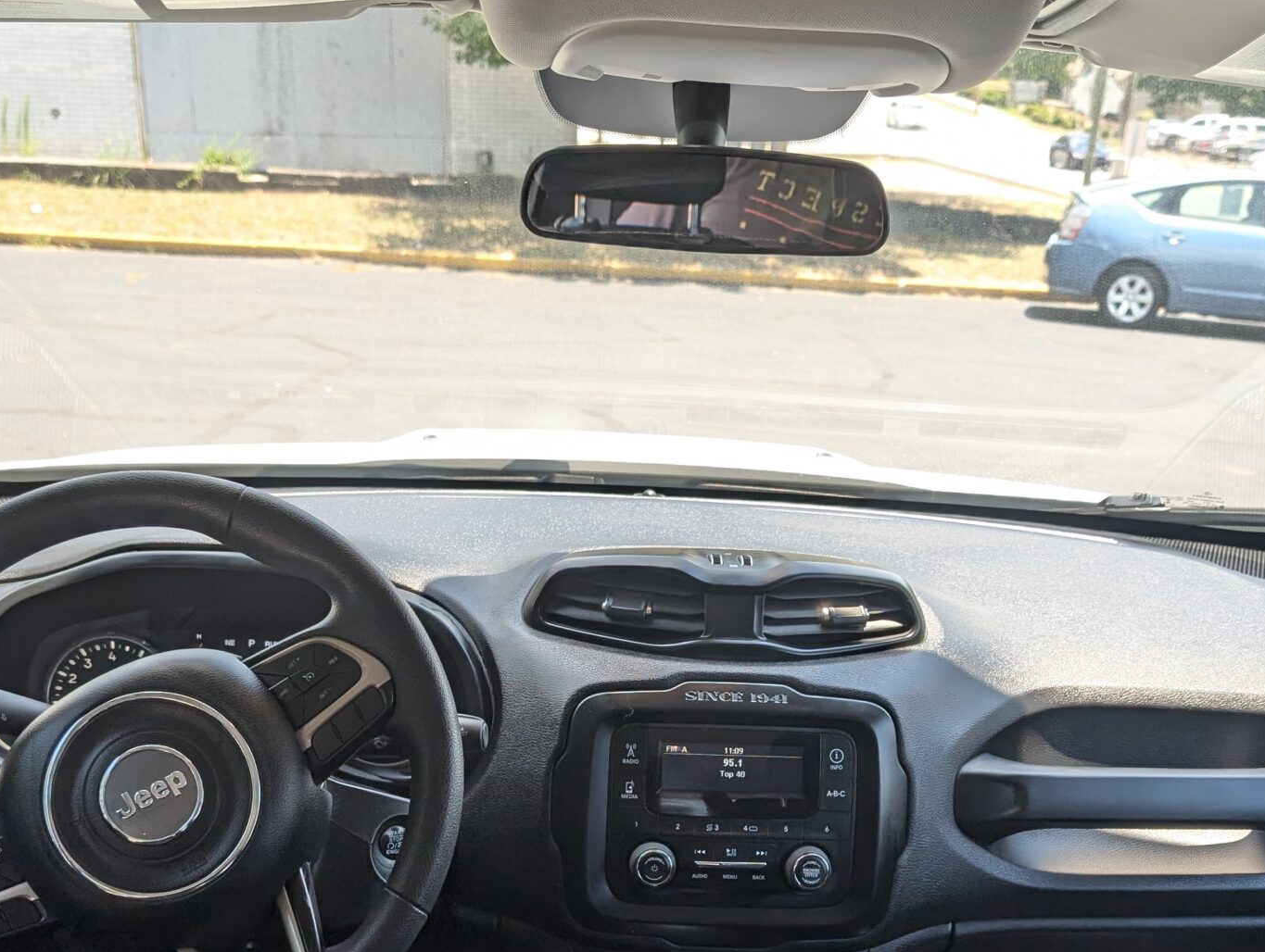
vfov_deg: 31.0
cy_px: 832
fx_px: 1647
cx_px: 678
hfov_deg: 42.0
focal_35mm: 45
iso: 27
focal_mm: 6.9
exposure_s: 1/173
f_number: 1.68
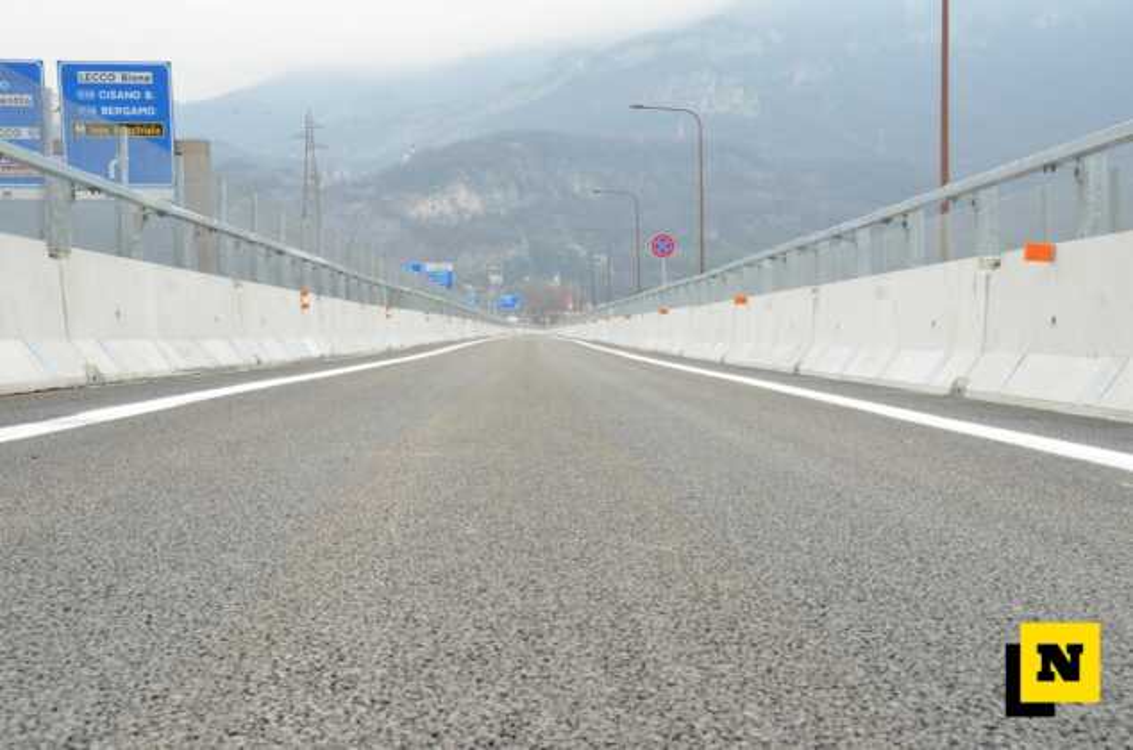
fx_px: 1366
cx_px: 566
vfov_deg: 30.7
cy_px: 375
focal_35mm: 44
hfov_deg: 45.0
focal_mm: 29
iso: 1250
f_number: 13
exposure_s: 1/160
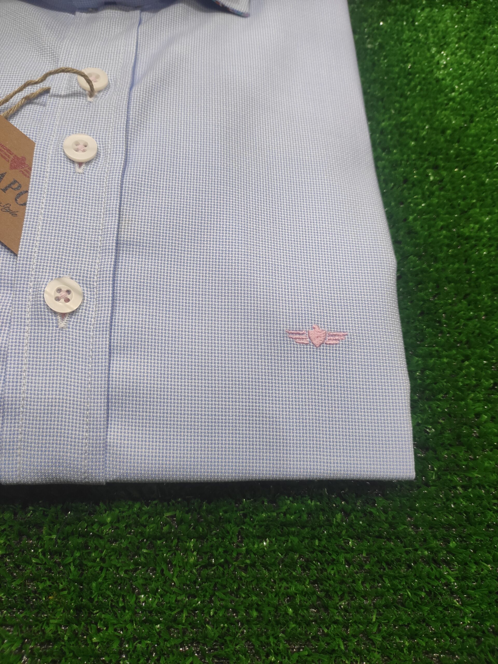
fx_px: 480
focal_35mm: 25
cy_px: 332
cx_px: 249
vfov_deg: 69.4
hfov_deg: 54.9
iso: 424
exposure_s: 1/50
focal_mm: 4.74
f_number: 1.79
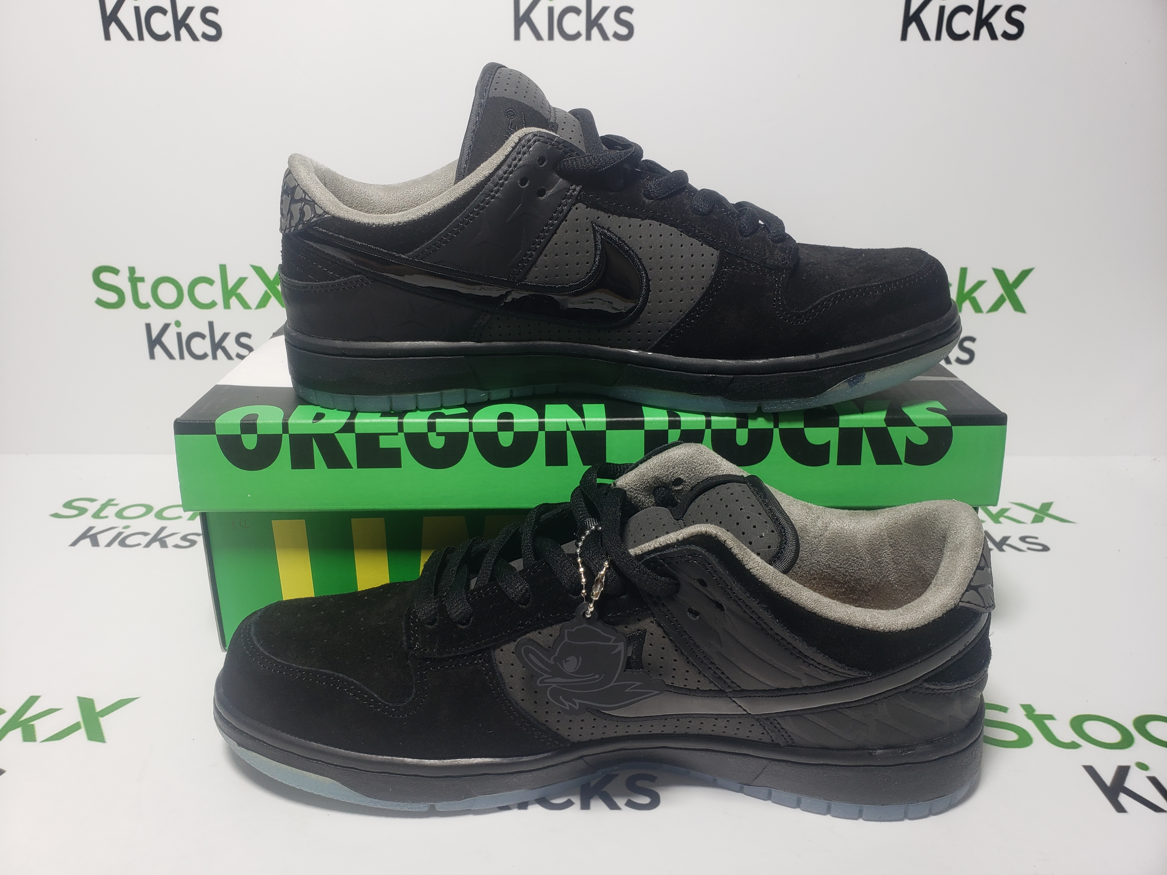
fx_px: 877
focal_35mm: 26
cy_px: 438
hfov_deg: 67.3
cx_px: 584
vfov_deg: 53.1
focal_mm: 4.3
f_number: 2.4
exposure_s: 1/141
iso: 50
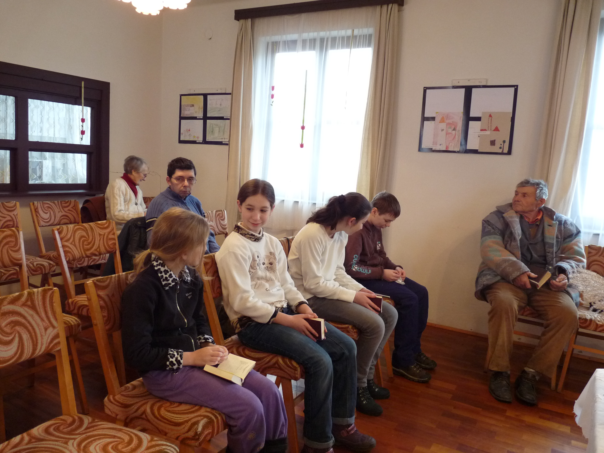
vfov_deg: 51.4
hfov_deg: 65.3
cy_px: 226
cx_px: 302
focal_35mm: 27
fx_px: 471
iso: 320
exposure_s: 1/30
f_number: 2.8
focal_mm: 4.8
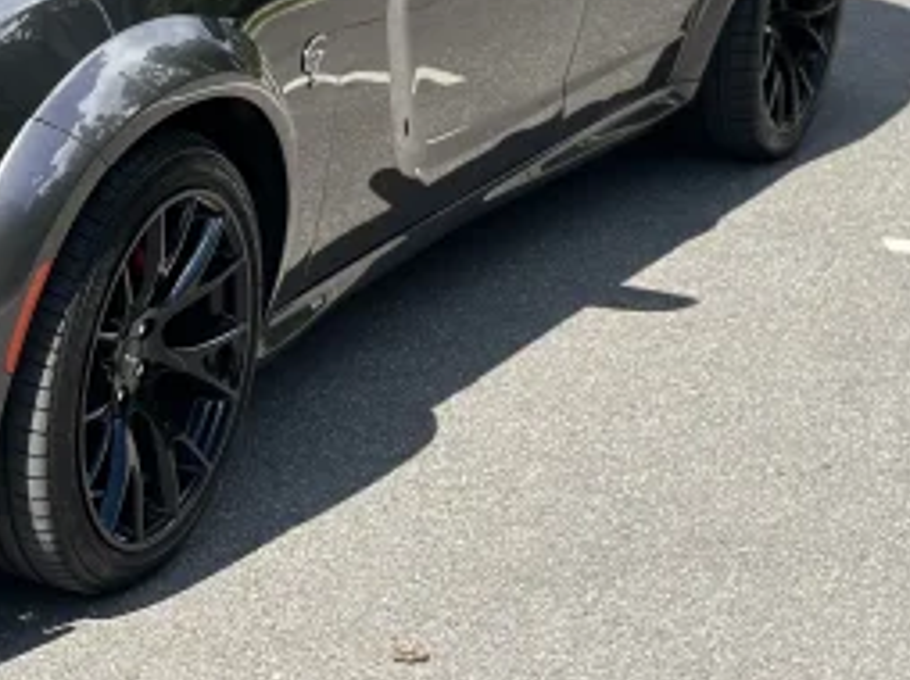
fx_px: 3178
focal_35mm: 121
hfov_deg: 15.9
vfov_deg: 12.0
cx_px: -86
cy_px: -143
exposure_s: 1/3155
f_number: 1.78
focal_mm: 6.86
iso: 100
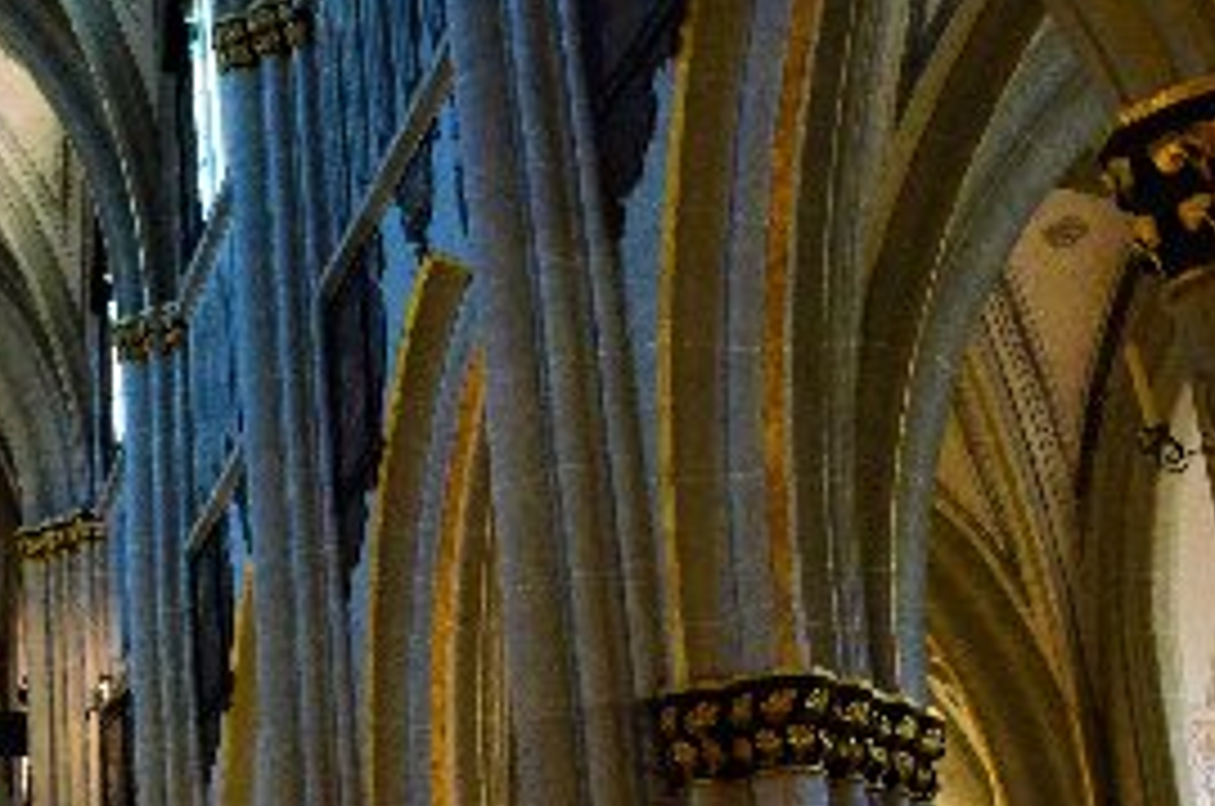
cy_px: 243
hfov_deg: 23.4
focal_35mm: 80
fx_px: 2695
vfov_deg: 16.9
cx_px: -216
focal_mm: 18
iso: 6400
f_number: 7.1
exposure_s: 1/30
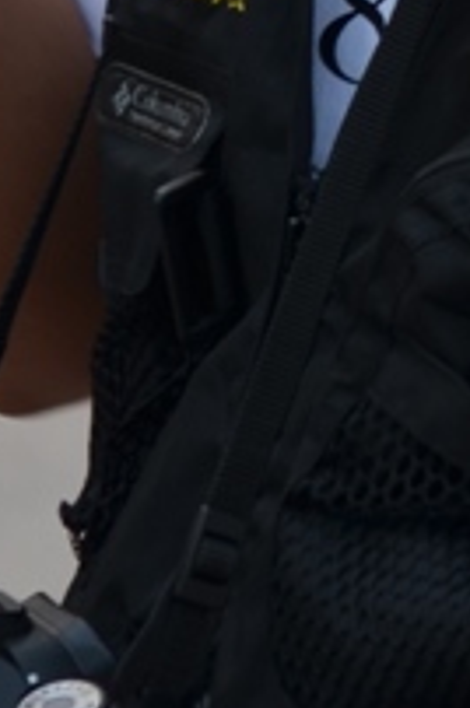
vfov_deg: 3.8
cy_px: -694
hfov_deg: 2.6
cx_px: 519
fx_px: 10453
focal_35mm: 532
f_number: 4
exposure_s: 1/50
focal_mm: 70
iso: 100
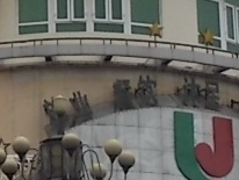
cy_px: -14
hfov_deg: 8.6
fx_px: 1555
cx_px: -130
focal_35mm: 225
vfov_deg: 6.6
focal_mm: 4.1
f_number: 3.3
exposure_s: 1/1000
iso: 80
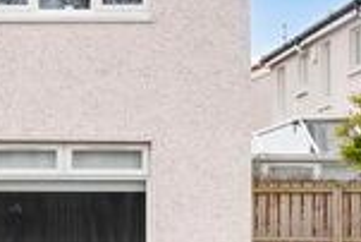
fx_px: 1676
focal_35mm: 167
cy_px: 150
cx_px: -60
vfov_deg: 8.2
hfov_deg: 12.0
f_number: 7.1
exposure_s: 1/25
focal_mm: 24
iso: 200
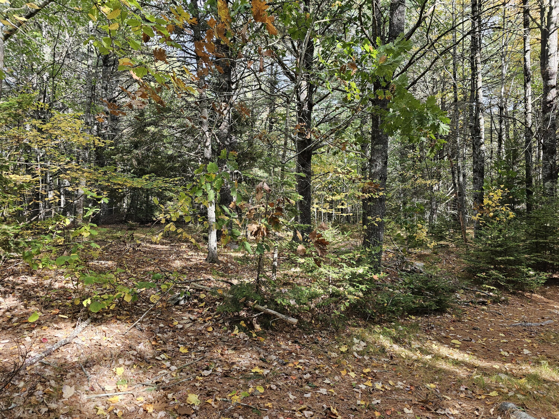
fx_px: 371
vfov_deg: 58.9
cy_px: 210
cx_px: 280
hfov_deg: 73.9
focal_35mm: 23
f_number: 1.7
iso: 32
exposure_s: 1/120
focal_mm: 6.3
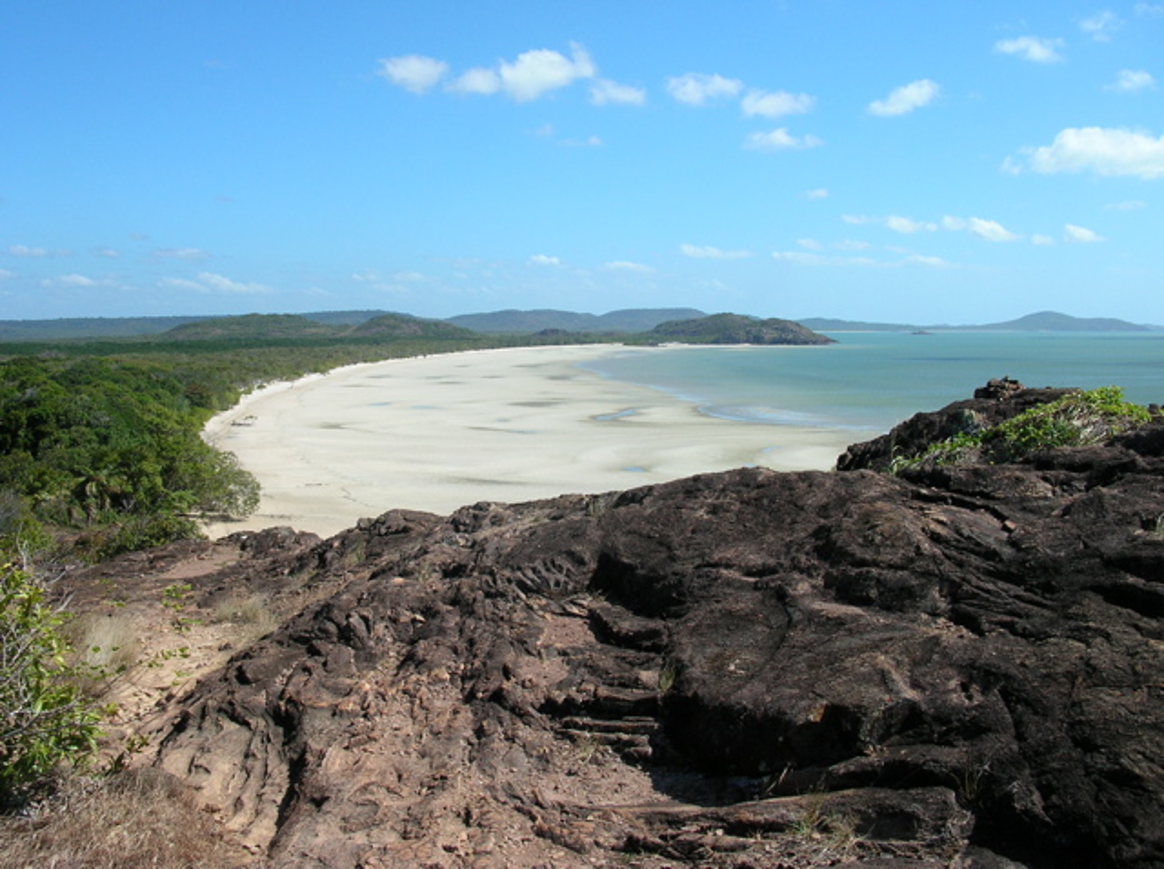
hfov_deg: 51.4
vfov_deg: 39.6
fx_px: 1209
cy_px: 434
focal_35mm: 36
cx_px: 582
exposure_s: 1/645
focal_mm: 6
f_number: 3.7
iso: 50
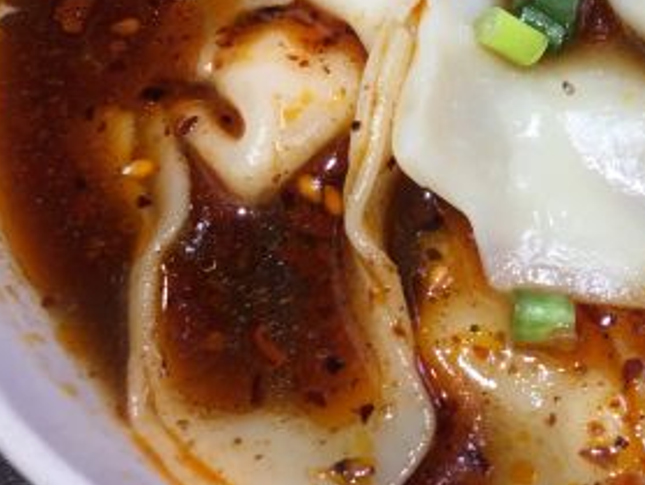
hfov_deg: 25.4
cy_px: 59
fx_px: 1361
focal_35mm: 73
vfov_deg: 19.9
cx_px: 638
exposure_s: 1/33
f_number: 2.2
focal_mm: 4.15
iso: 25
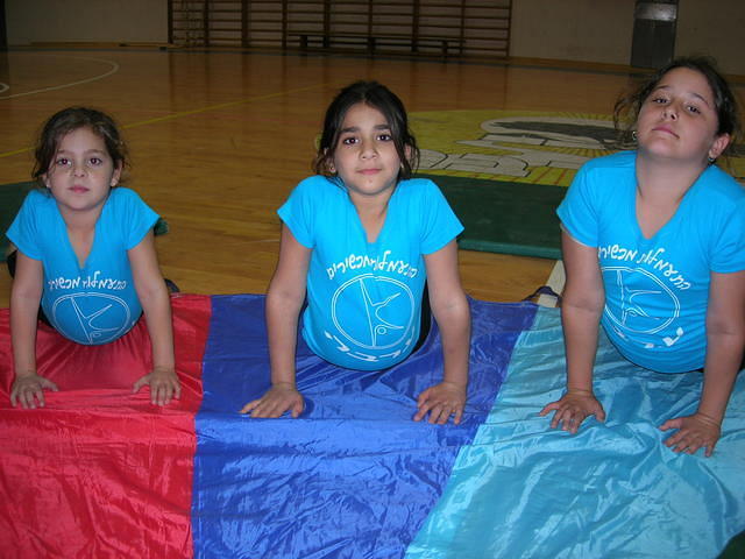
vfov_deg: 37.7
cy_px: 280
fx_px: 818
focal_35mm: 38
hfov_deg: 49.0
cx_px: 372
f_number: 2.8
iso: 64
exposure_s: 1/60.1
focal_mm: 7.8
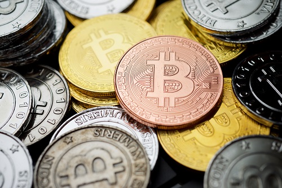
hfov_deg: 33.4
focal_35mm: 60
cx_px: 141
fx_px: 470
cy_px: 94
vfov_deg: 22.6
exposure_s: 1/160
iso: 100
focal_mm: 60
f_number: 8
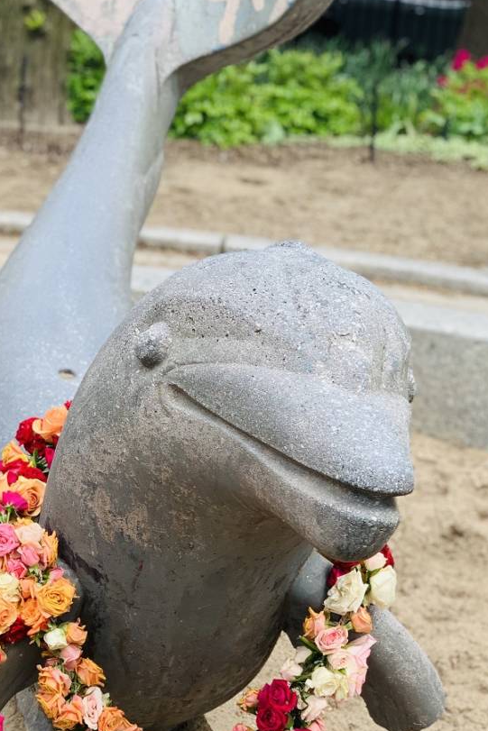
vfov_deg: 25.3
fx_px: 1626
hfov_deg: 17.0
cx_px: 170
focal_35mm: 80
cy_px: 403
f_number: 2.4
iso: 16
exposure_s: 1/250
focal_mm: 6
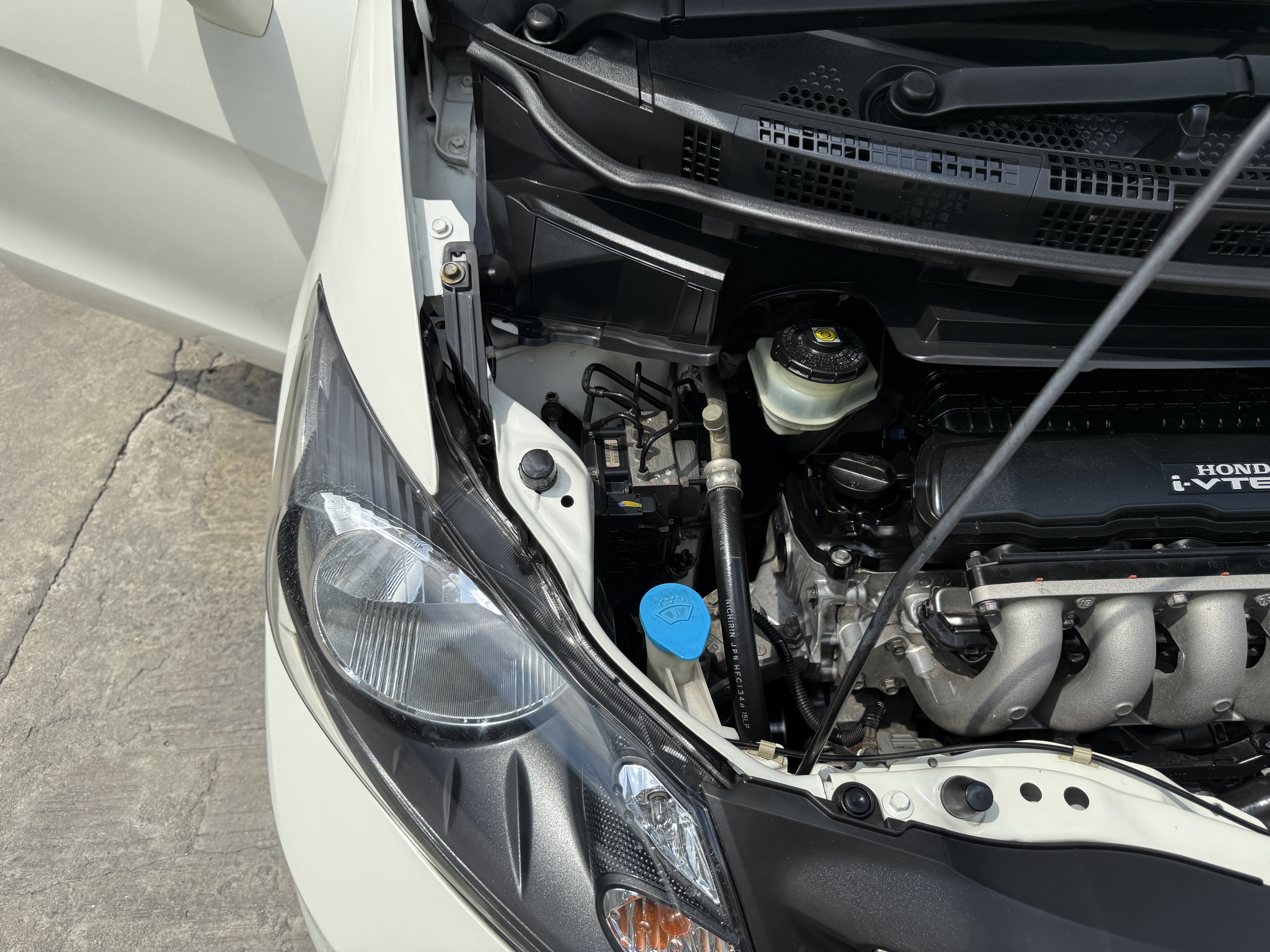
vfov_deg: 56.8
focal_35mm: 24
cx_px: 635
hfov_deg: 71.6
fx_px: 881
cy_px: 476
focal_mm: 6.76
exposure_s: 1/2611
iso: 80
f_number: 1.78
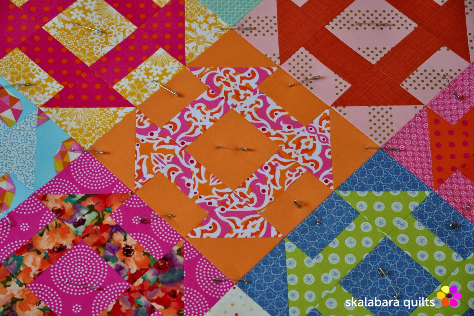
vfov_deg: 13.4
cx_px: 237
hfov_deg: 20.0
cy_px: 158
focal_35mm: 102
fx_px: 1342
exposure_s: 1/40
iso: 800
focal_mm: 68
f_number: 5.6
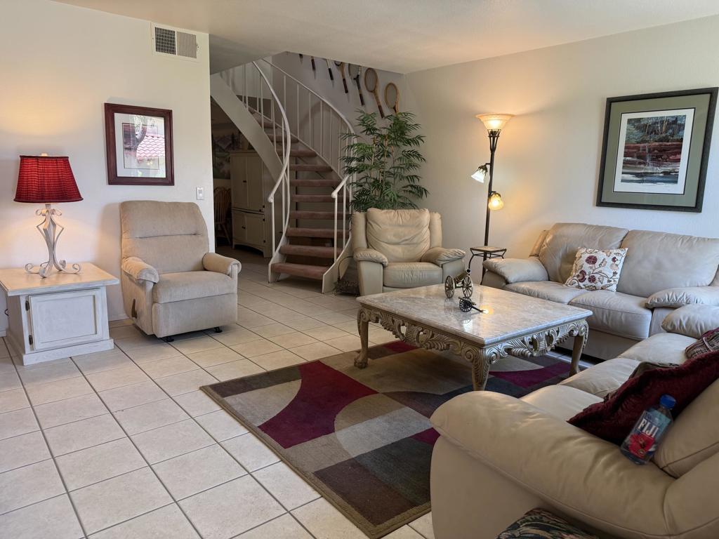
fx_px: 498
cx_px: 360
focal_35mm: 24
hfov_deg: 71.6
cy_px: 270
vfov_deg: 56.8
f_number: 1.78
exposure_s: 1/120
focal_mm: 6.76
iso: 125
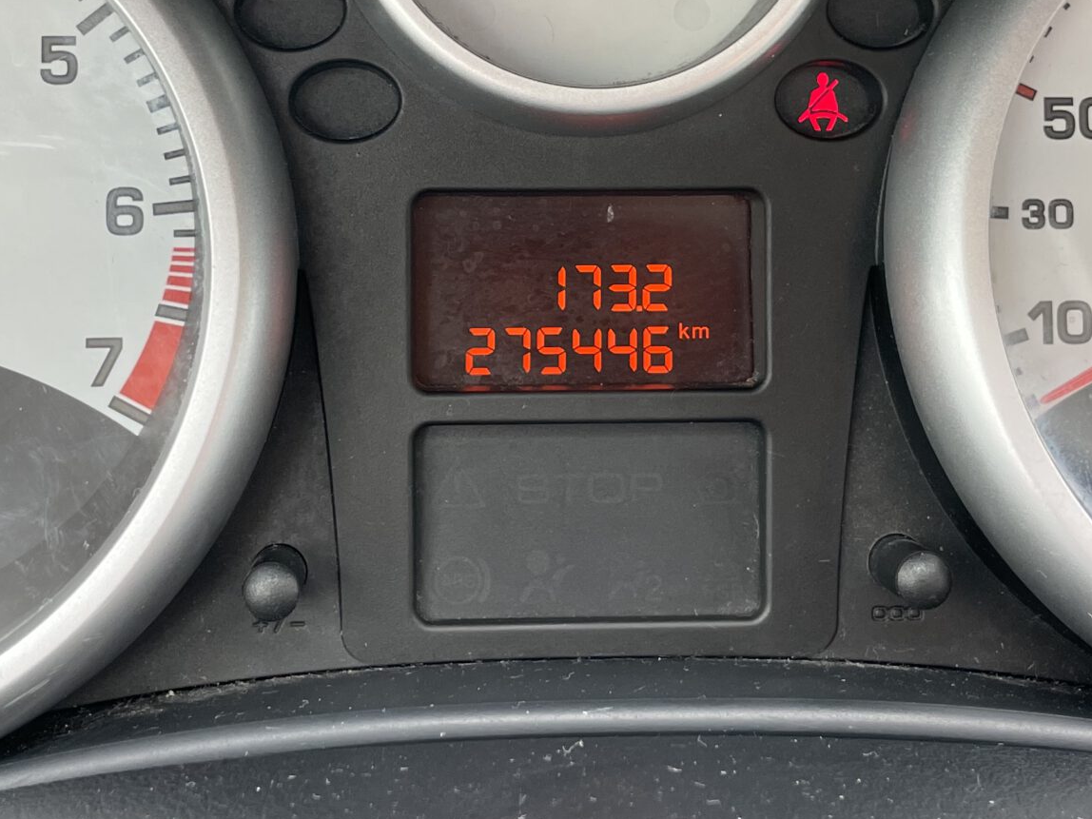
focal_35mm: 58
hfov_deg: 33.2
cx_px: 516
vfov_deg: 24.6
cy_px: 116
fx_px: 1830
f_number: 1.6
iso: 80
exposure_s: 1/121
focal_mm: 4.2
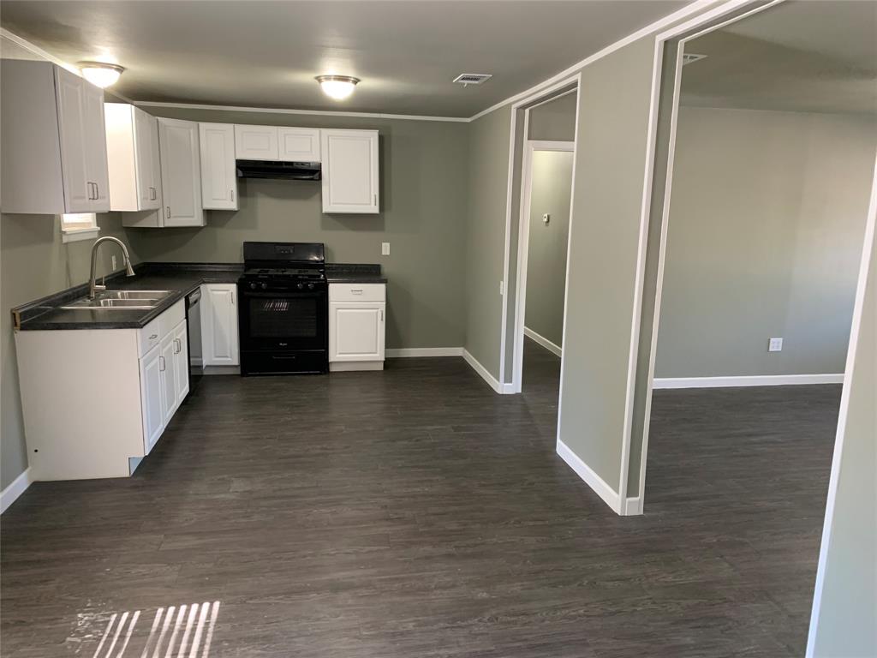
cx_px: 438
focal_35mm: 26
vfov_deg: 53.1
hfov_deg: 67.3
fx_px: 659
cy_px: 329
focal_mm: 4.25
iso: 200
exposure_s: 1/60
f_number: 1.8
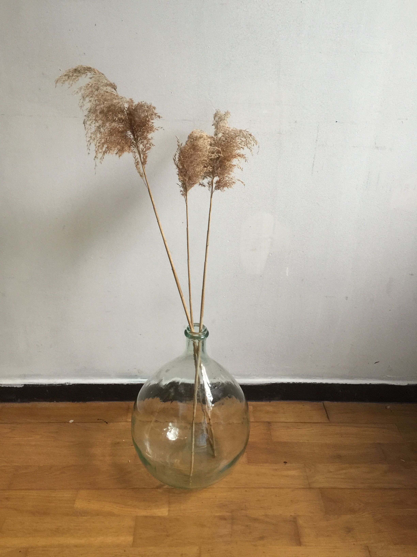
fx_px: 466
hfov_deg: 48.2
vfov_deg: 61.7
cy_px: 278
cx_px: 208
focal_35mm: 29
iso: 100
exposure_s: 1/17
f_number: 2.2
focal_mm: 4.15
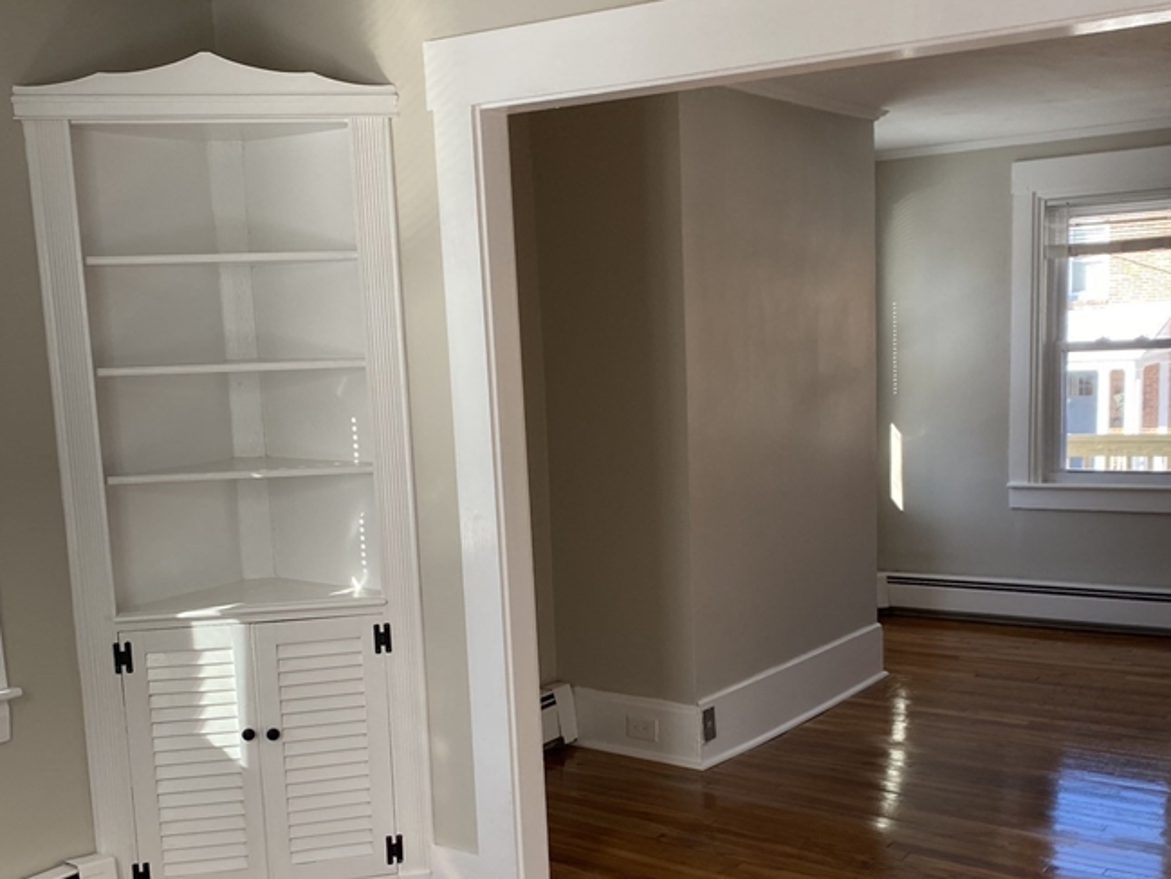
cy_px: 581
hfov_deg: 45.7
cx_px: 622
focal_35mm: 41
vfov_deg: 34.8
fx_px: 1387
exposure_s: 1/133
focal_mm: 4.25
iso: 32
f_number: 1.8
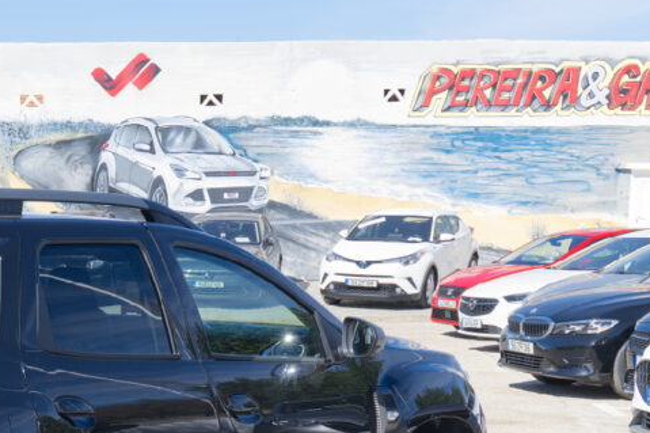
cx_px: -14
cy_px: 445
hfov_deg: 21.3
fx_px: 1660
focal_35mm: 92
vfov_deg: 14.6
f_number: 9
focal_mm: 28.8
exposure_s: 1/160
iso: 160
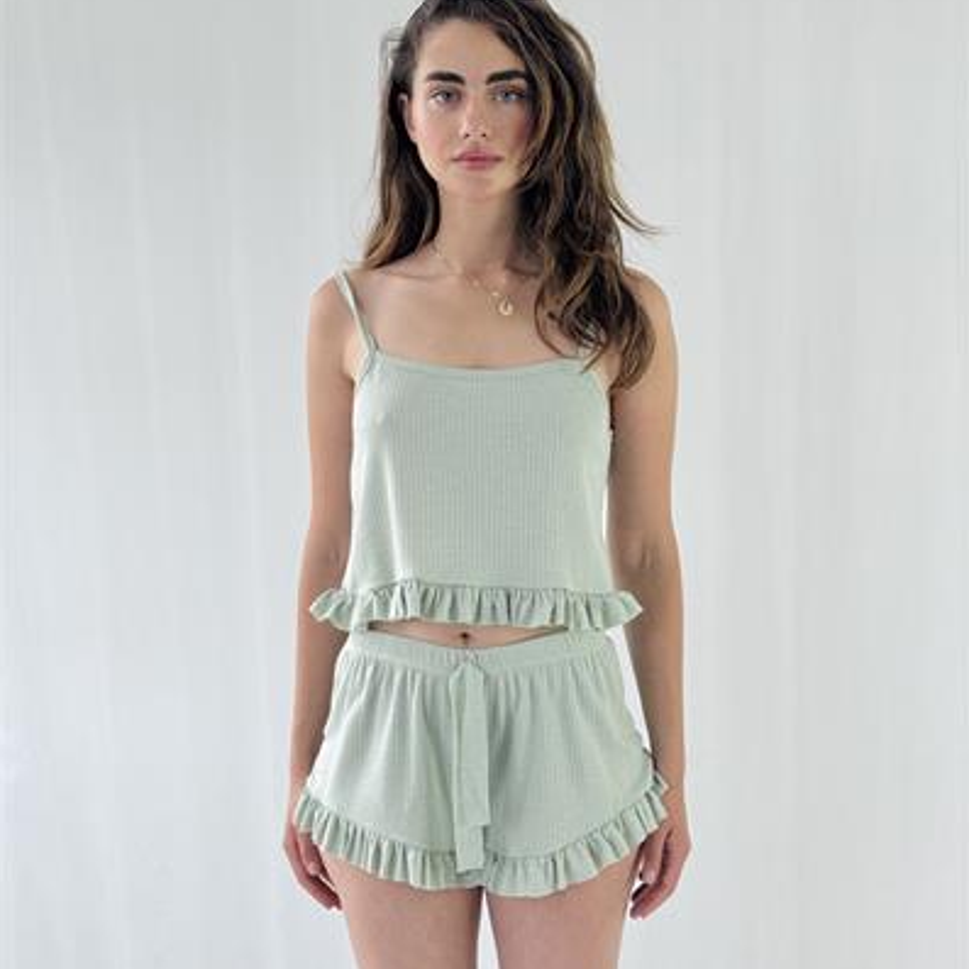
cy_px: 477
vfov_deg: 30.0
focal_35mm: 57
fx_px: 1805
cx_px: 486
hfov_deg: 30.0
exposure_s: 1/100
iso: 50
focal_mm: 6.76
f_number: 1.78
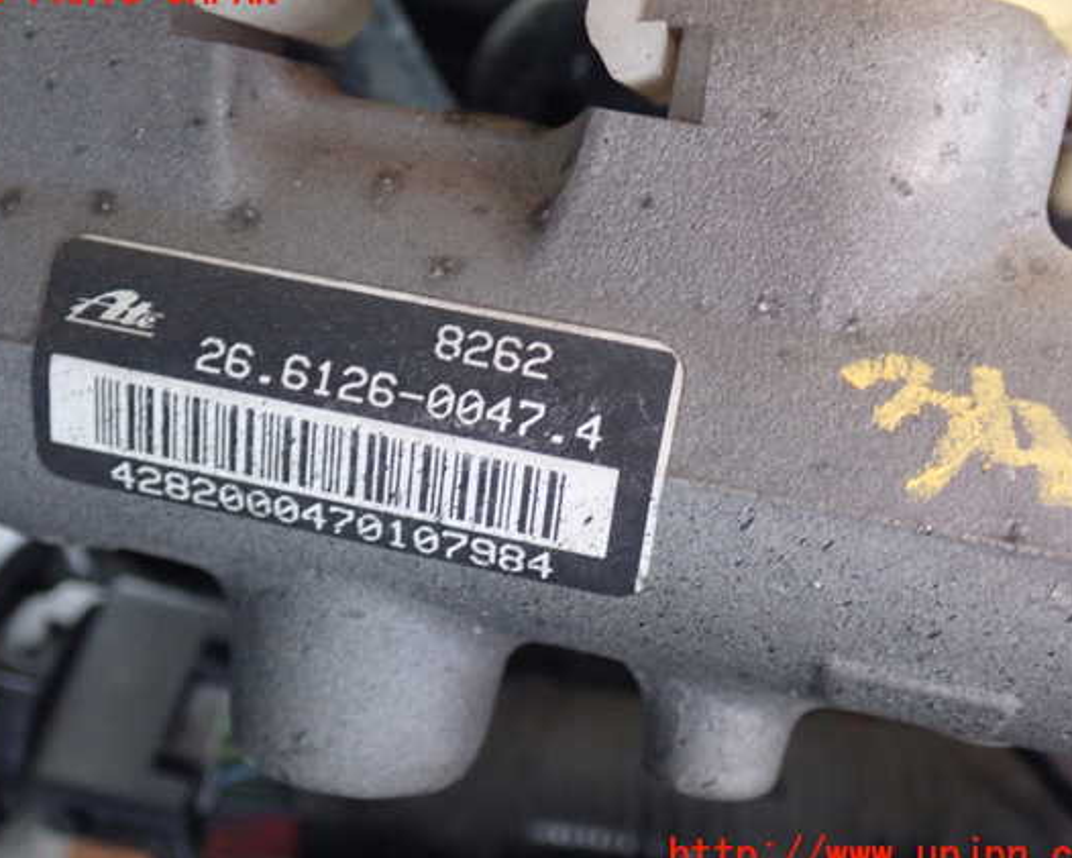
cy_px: 424
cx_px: 518
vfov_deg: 30.8
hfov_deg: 38.0
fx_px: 1555
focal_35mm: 49
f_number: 2.9
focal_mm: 7.84
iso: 800
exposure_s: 1/25
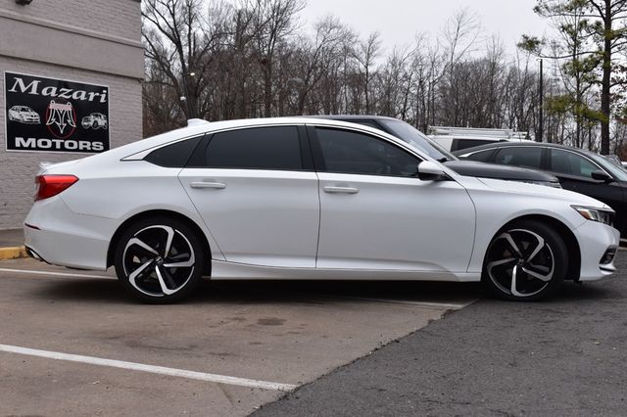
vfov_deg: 28.9
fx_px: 809
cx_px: 314
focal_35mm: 46
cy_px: 208
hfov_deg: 42.3
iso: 400
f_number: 9
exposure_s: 1/160
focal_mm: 31
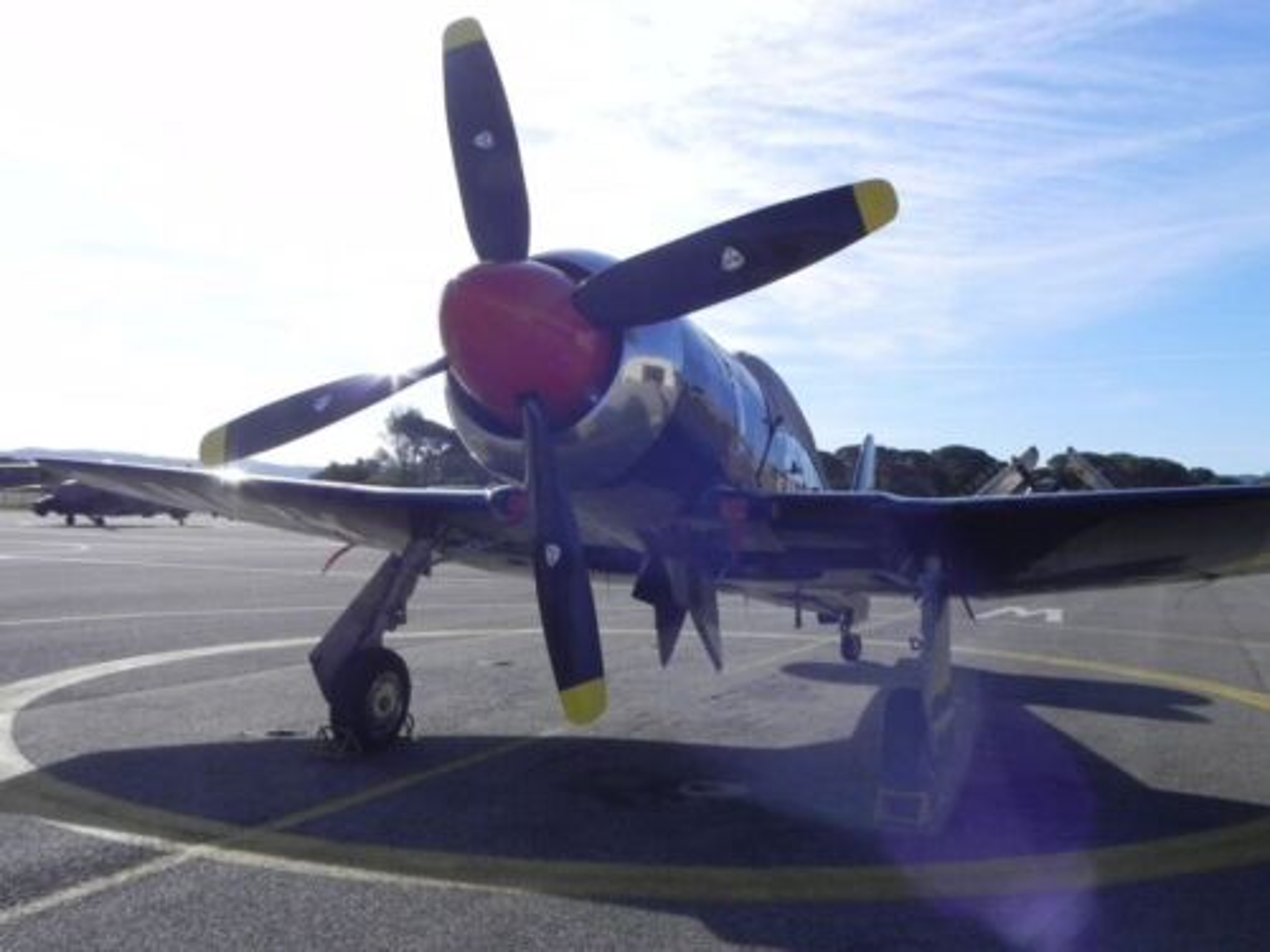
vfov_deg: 42.9
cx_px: 635
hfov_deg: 55.4
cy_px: 476
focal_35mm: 33
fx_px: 1211
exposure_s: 1/481
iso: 160
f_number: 7.1
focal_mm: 5.9
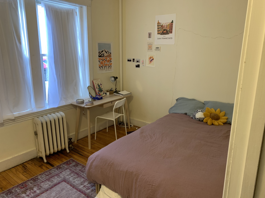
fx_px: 199
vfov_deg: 53.1
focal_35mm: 26
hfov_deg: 67.3
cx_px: 132
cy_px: 99
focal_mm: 4.25
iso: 160
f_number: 1.8
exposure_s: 1/60
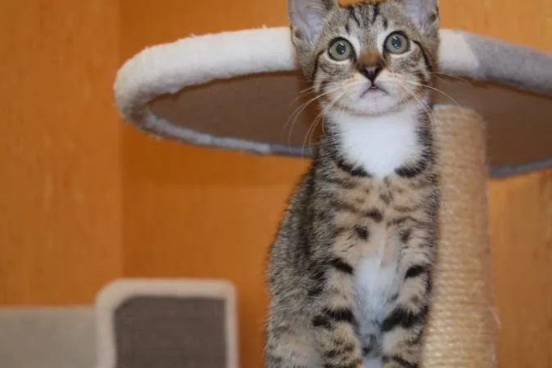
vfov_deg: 15.1
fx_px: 1391
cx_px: 316
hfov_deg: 22.4
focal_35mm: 91
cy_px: 203
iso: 1250
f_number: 5
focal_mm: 45
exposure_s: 1/60
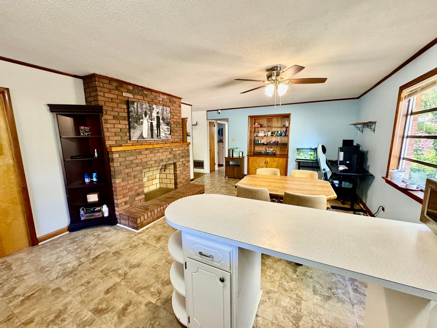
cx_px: 218
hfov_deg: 102.1
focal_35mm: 14
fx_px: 177
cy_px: 164
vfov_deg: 85.7
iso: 320
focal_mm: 2.22
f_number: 2.2
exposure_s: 1/60
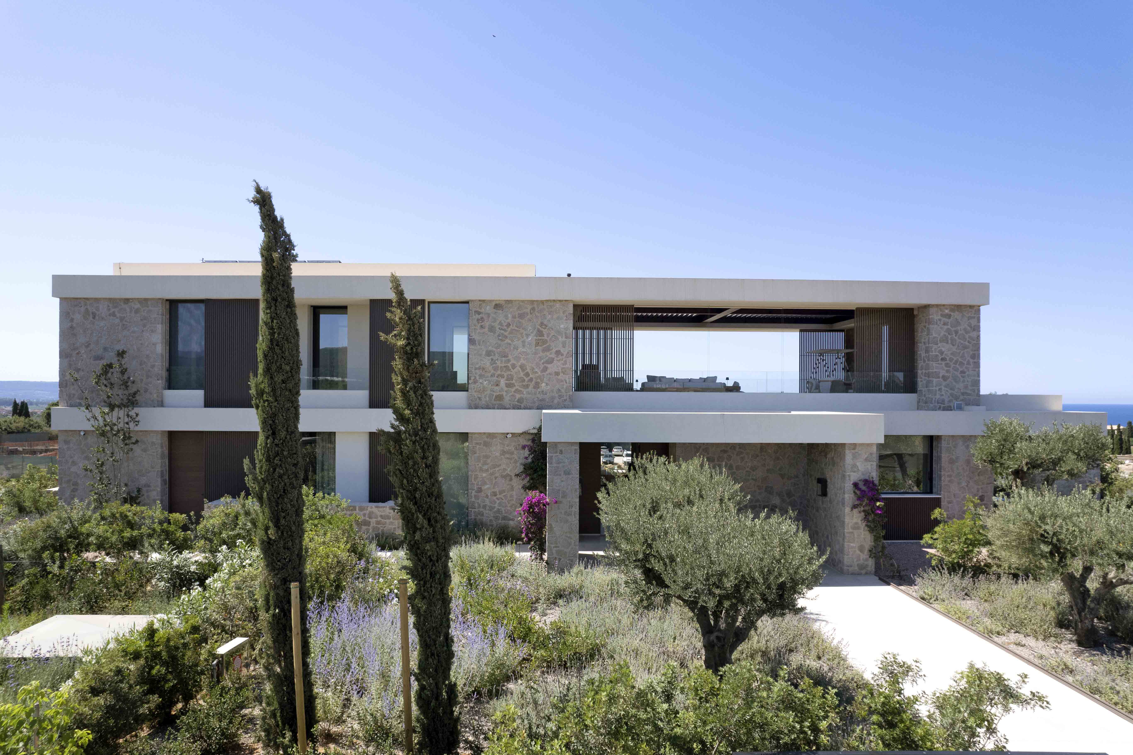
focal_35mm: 22
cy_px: 378
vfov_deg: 57.2
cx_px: 566
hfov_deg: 78.6
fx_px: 692
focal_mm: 8.38
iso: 100
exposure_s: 1/1600
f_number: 2.8
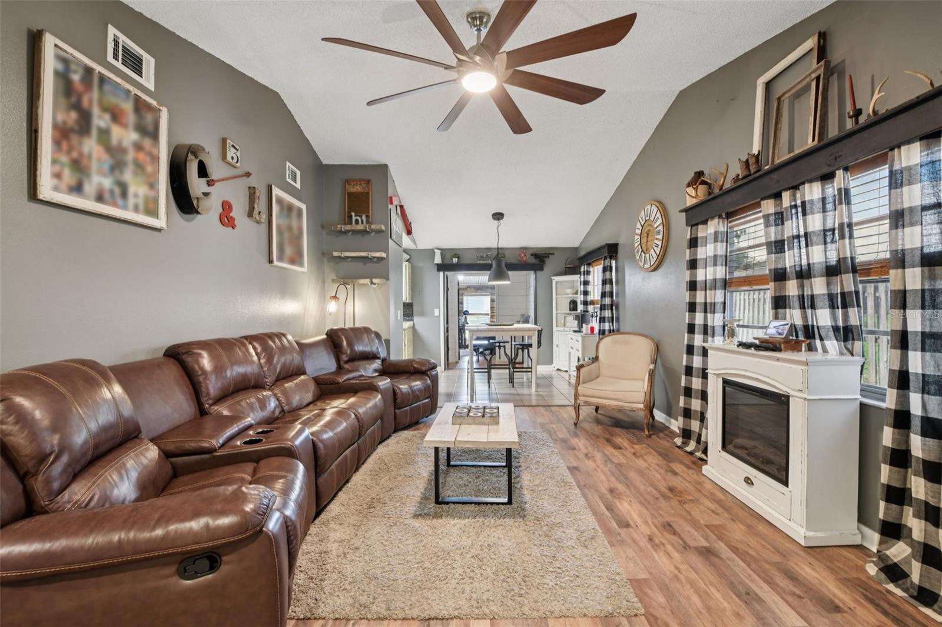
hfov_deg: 104.3
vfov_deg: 81.2
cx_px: 471
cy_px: 314
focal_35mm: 14
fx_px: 366
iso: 400
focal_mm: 14
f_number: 8
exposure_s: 1/1.67
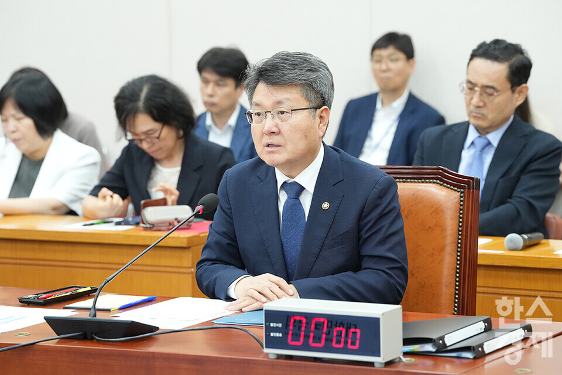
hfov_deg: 14.4
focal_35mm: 142
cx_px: 281
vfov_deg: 9.7
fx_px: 2217
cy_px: 188
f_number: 5.6
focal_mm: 142
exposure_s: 1/160
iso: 3200
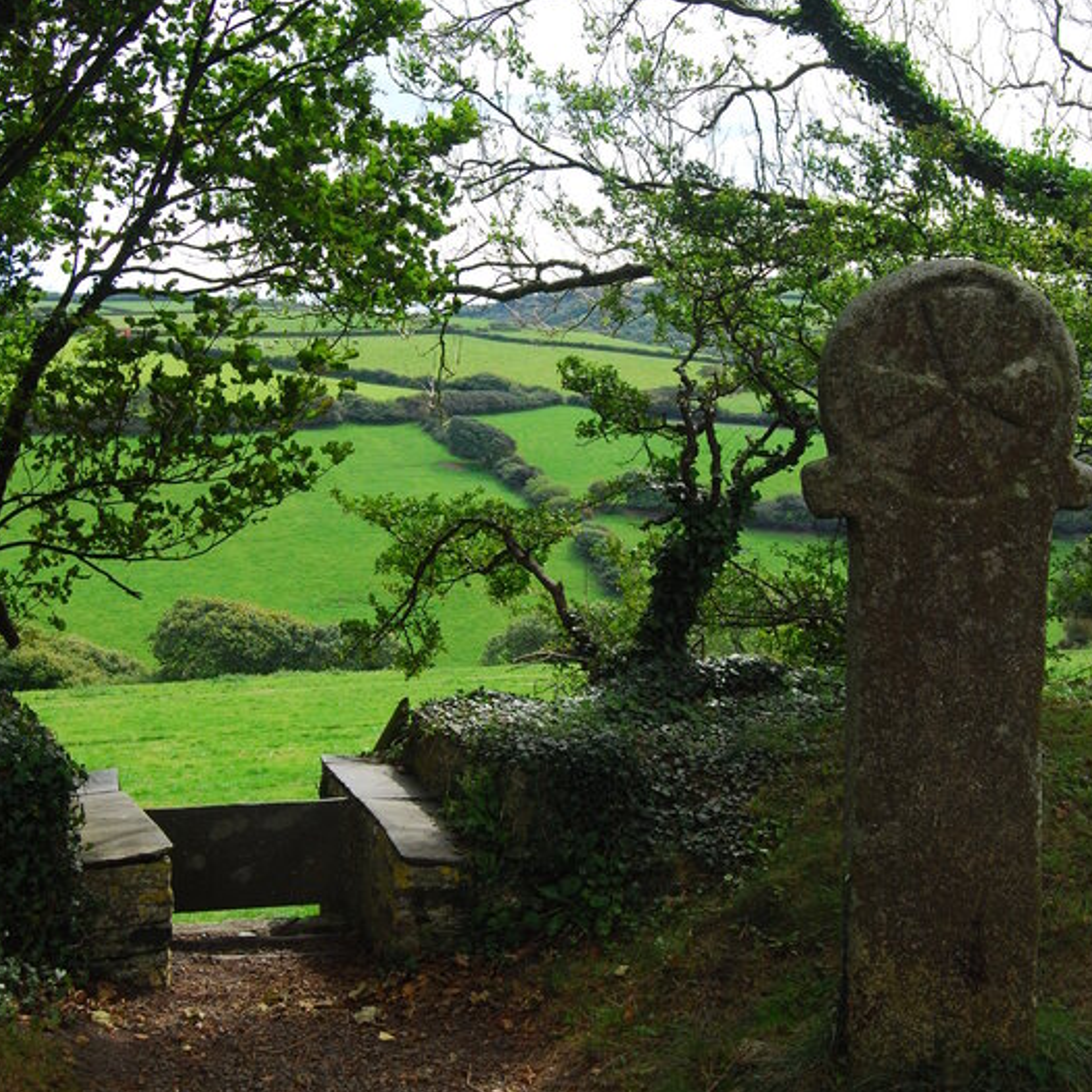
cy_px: 442
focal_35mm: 45
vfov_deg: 37.7
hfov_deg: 37.8
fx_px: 1593
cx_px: 546
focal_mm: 23
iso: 320
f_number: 6.3
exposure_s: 1/160
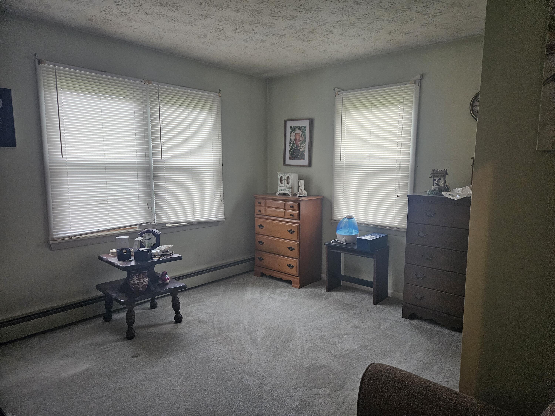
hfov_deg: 73.9
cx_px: 278
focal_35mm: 23
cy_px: 208
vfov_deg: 58.9
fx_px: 369
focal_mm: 5.4
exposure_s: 1/240
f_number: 1.8
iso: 500
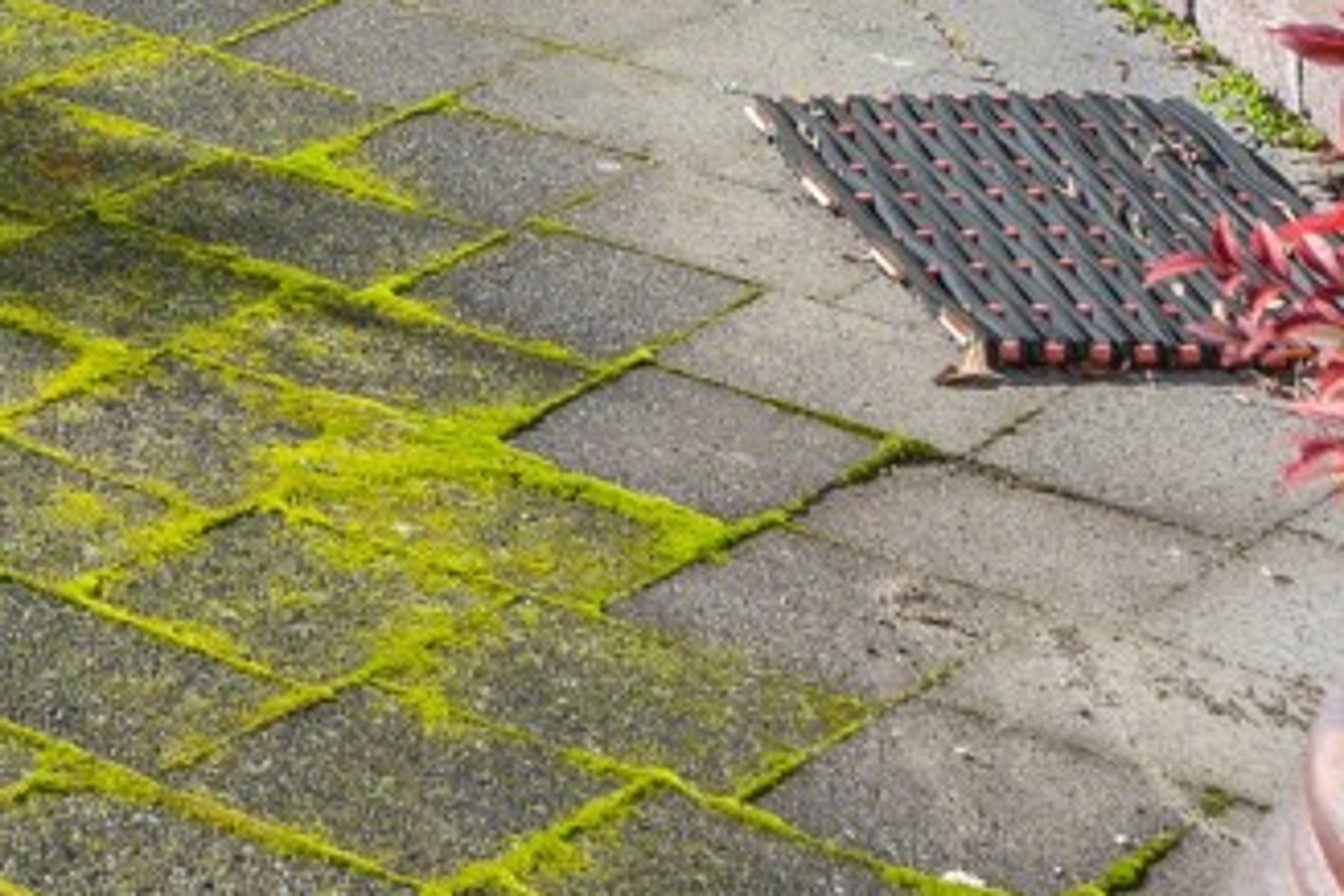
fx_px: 5264
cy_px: -1252
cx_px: -970
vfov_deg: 8.8
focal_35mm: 141
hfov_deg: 13.3
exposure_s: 1/250
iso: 100
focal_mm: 24
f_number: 7.1
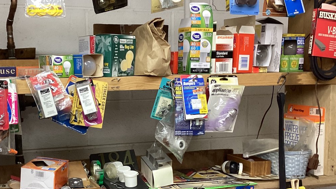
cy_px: 134
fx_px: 454
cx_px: 117
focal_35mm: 51
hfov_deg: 40.2
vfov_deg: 23.3
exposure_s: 1/50
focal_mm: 3.3
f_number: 2.4
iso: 200
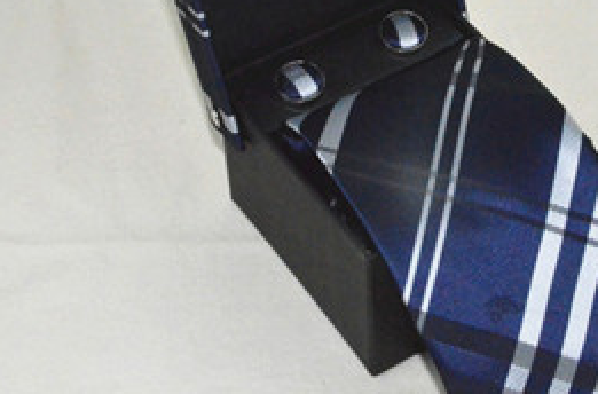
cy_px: 112
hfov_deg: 17.8
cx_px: 422
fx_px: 1903
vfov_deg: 11.8
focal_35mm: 115
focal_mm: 40
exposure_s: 1/250
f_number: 25
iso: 6400
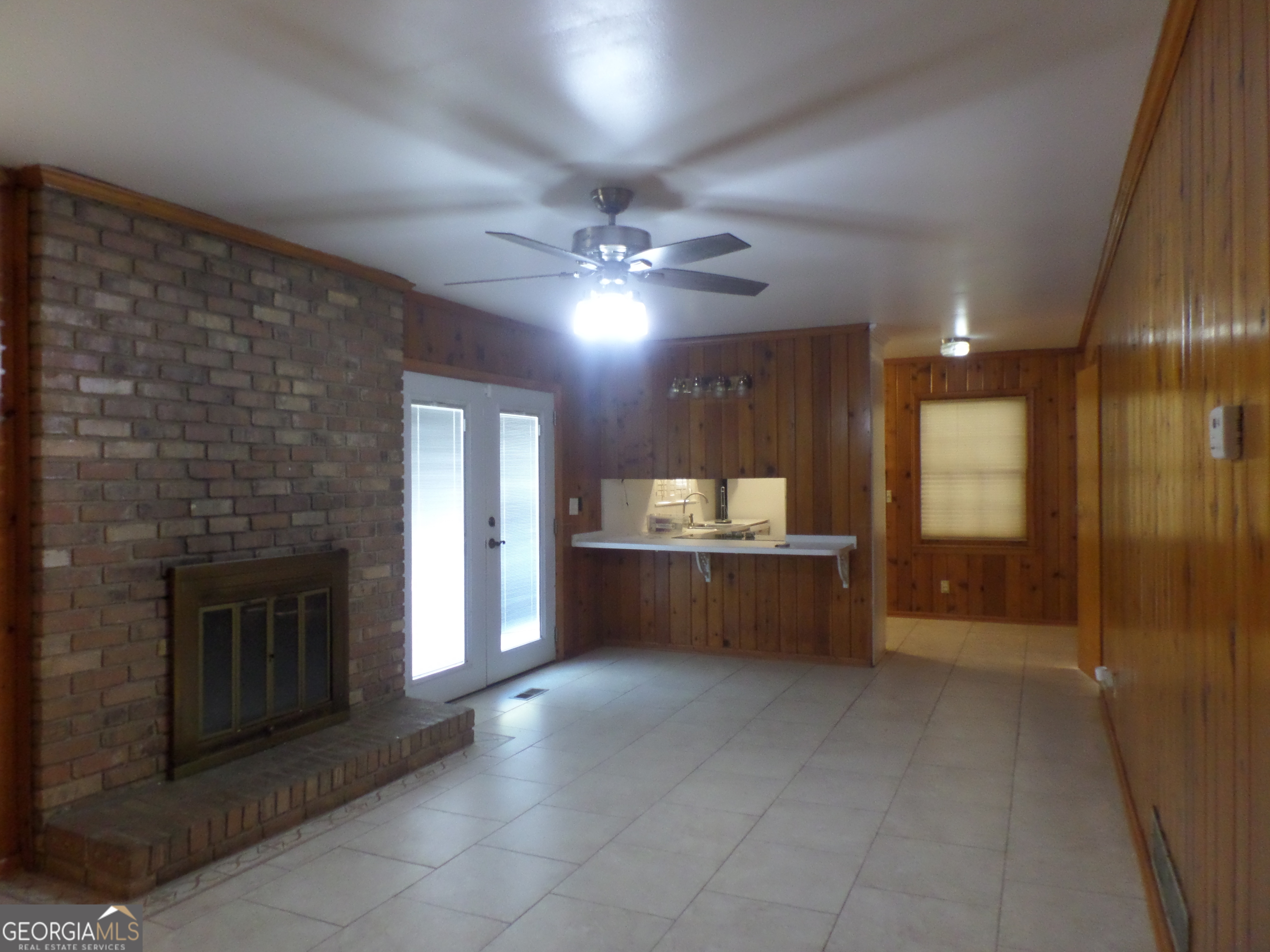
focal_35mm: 23
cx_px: 635
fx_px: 844
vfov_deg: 58.9
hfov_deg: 73.9
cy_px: 476
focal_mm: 4.1
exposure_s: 1/30
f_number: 2.8
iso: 480
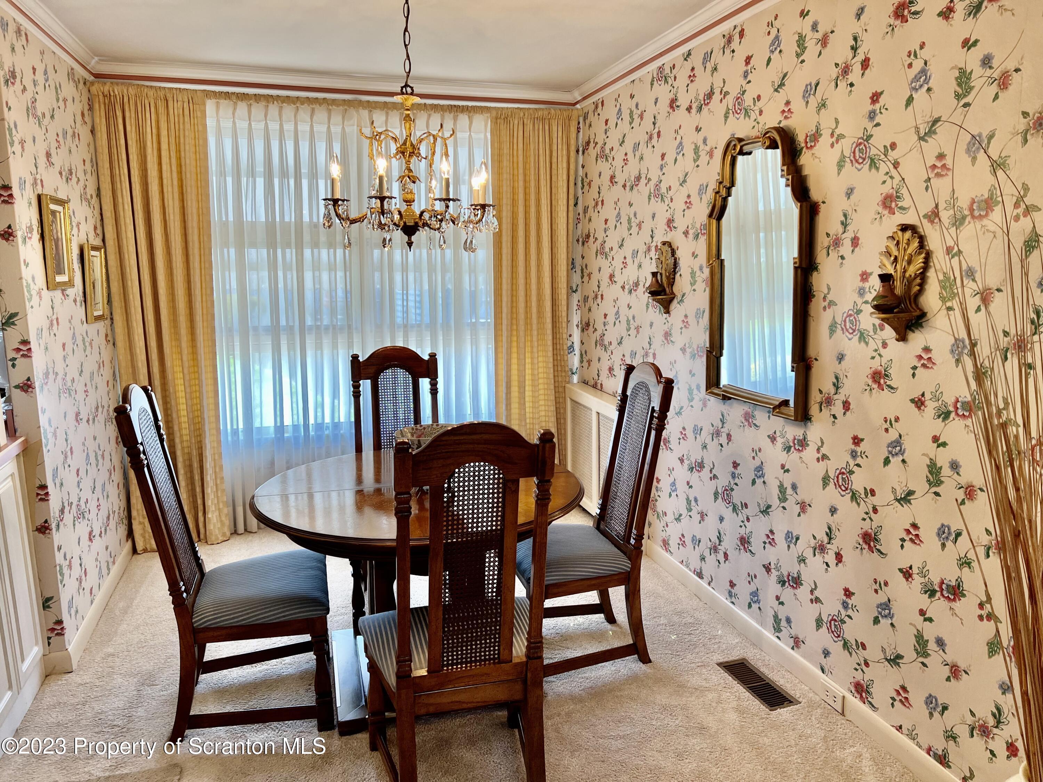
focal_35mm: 26
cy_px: 391
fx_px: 783
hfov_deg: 67.3
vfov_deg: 53.1
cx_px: 522
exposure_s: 1/120
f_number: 1.5
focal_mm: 5.7
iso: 64
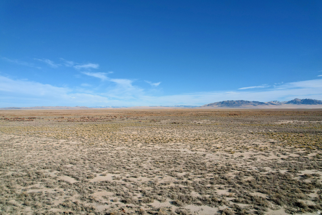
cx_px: 161
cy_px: 108
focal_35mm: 22
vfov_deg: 57.2
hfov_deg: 78.6
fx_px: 197
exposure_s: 1/5000
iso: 110
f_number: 2.8
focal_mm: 8.38
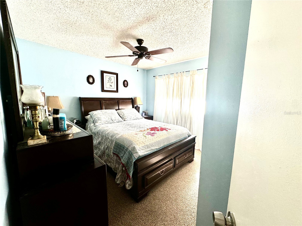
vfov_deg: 85.7
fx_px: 122
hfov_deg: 102.1
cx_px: 151
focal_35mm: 14
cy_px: 113
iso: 64
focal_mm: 2.22
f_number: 2.2
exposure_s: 1/99
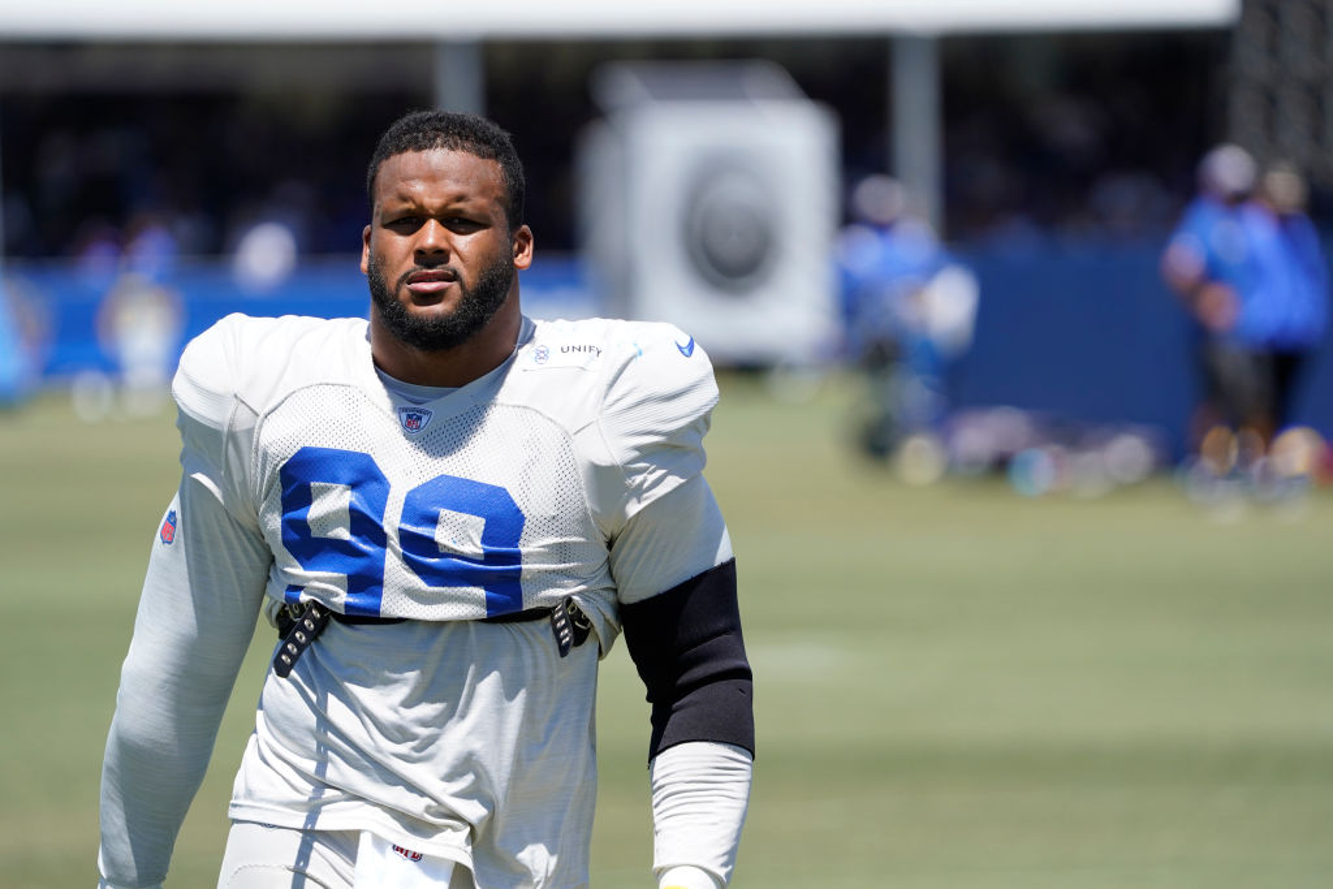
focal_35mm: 415
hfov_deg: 5.0
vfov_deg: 3.3
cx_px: 666
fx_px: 15368
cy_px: 444
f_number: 6.3
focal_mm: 415
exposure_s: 1/1600
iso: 500
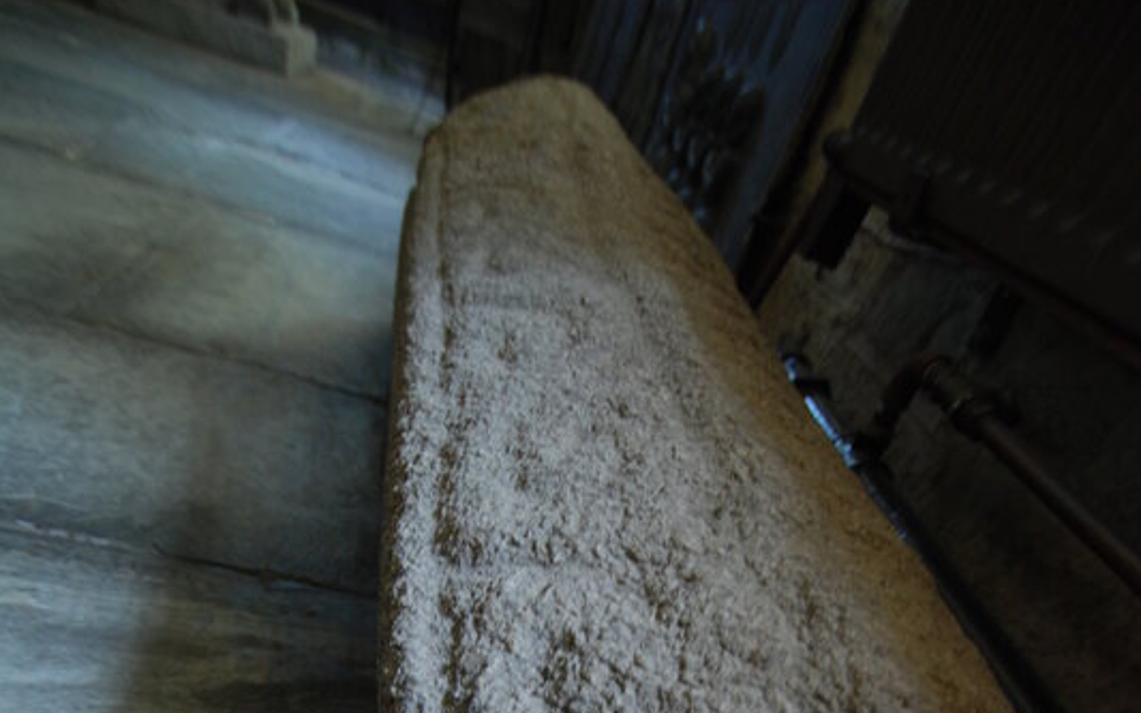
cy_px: 829
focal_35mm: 23
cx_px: 572
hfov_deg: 77.2
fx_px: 715
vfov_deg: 40.0
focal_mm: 10
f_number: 3.5
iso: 200
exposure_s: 1/4
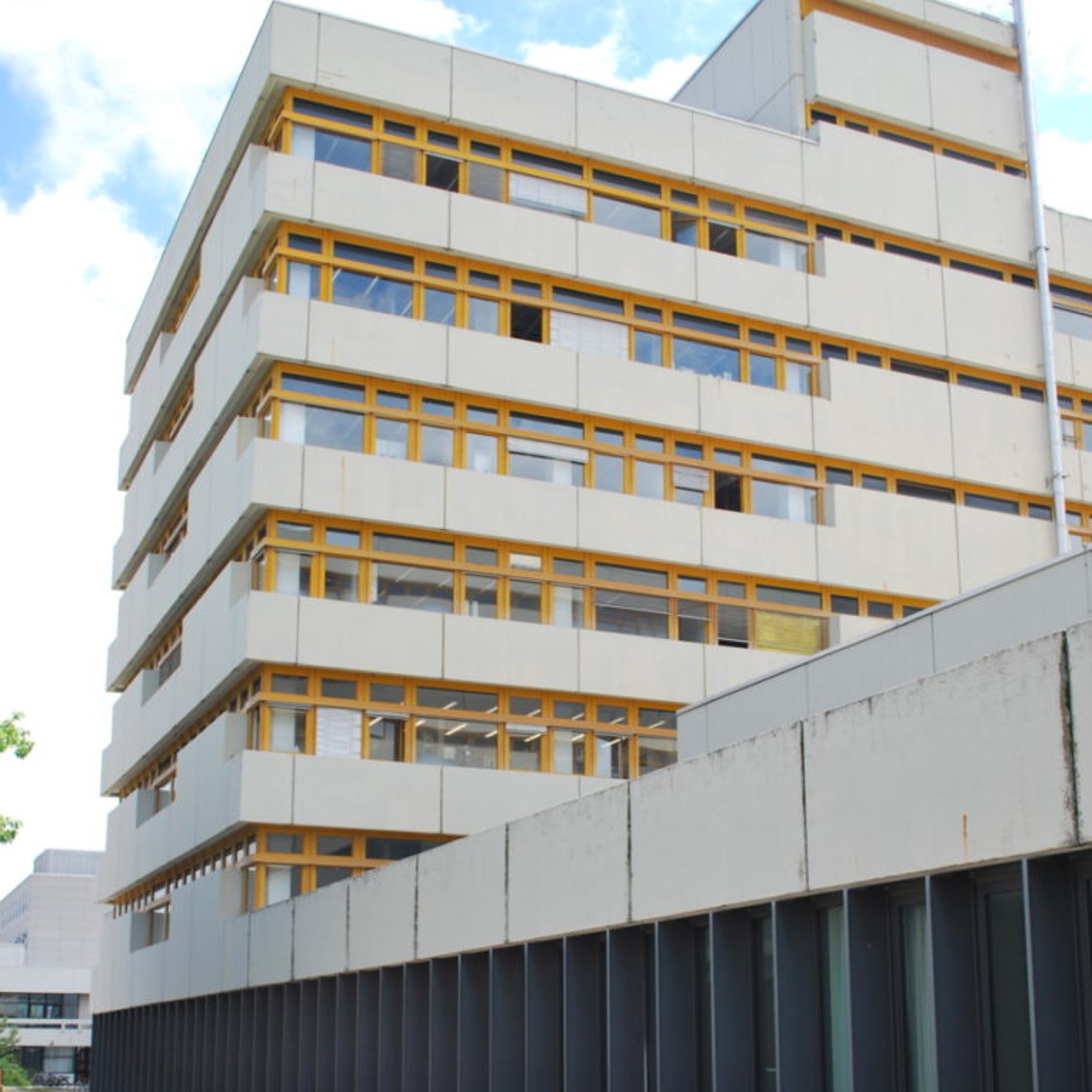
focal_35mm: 46
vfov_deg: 36.4
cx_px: 547
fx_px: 1642
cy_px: 739
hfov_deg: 36.8
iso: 100
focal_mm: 24
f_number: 6.3
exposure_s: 1/160
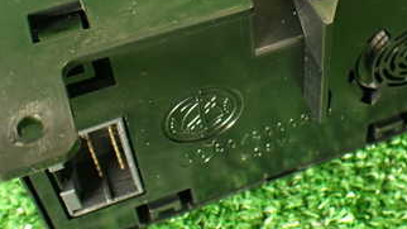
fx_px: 701
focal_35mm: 65
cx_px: 255
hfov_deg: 32.2
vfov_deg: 18.2
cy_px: 18
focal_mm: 5.79
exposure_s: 1/30
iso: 250
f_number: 2.4
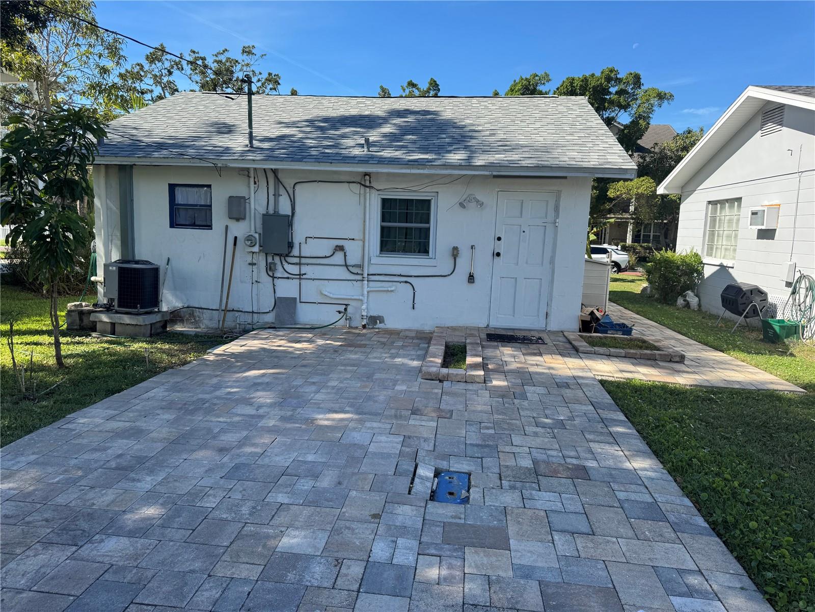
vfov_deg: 56.8
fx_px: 565
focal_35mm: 24
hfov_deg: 71.6
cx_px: 408
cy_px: 306
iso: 80
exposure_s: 1/1980
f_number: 1.78
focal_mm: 6.76
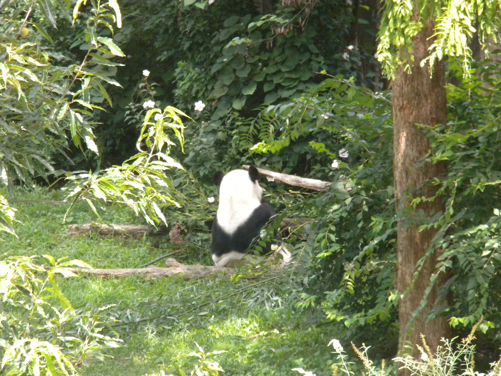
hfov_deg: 7.6
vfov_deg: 5.7
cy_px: 188
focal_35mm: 260
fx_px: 3763
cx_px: 250
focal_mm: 46.2
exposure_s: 1/296
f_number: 5.3
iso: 522
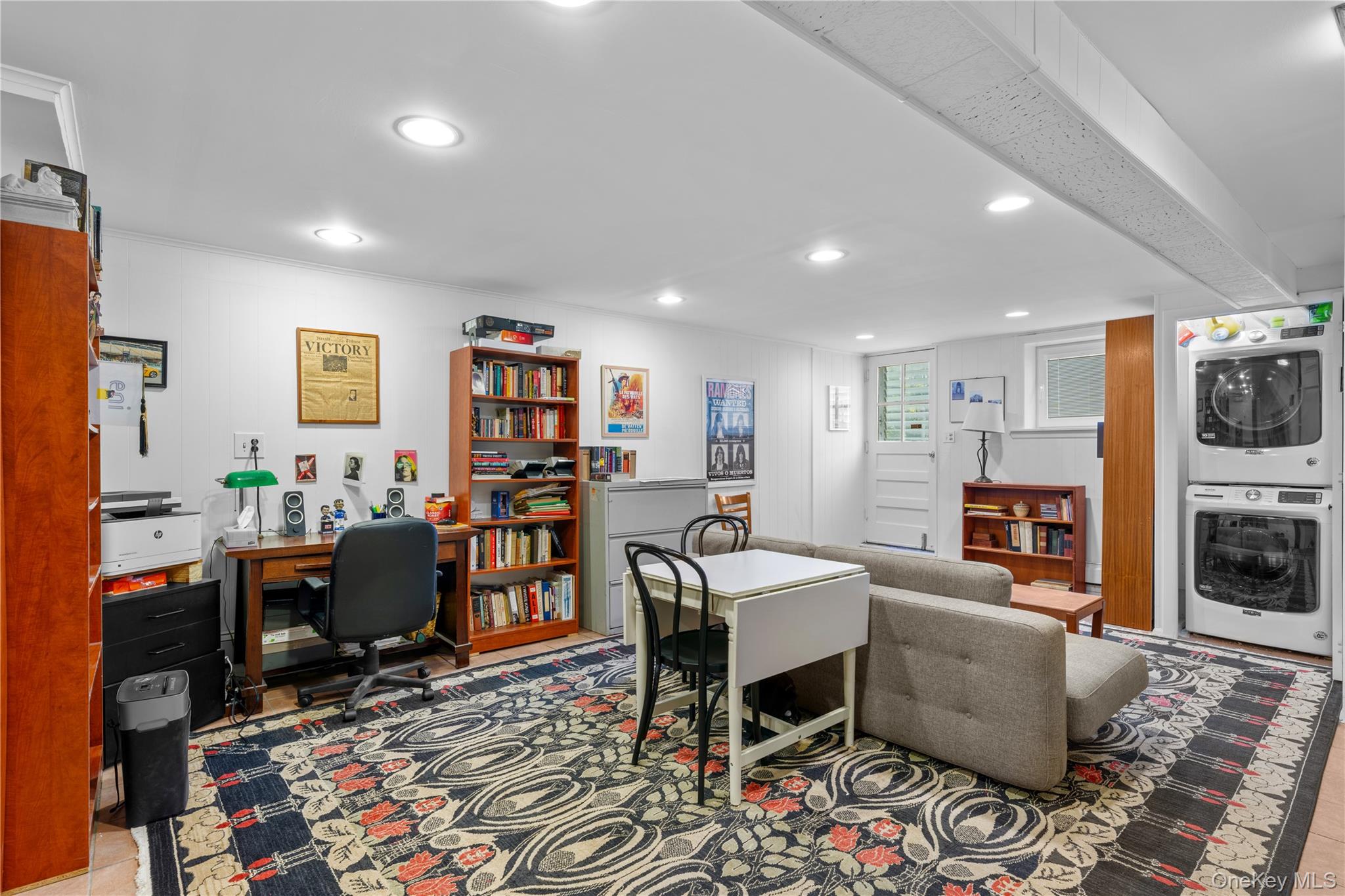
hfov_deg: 93.3
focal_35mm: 17
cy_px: 448
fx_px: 635
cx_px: 672
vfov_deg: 70.4
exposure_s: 8
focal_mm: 17
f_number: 9
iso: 100
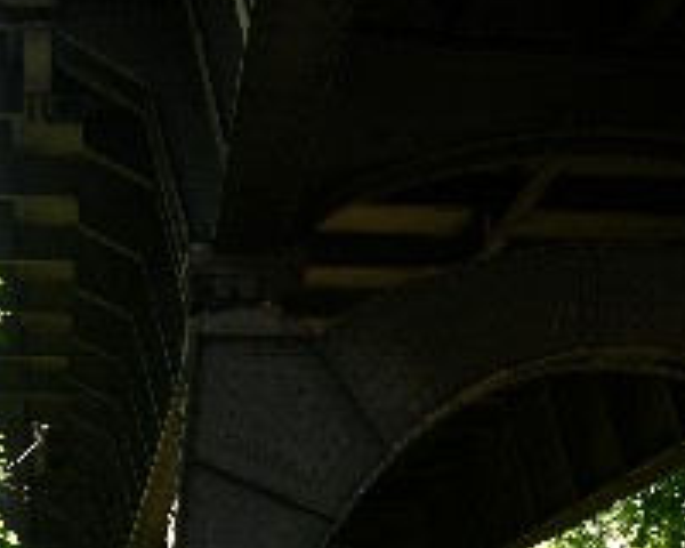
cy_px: 726
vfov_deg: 13.9
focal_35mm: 106
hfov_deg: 18.0
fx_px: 2149
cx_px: 481
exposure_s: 1/45.8
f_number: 4.5
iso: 50
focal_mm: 9.5
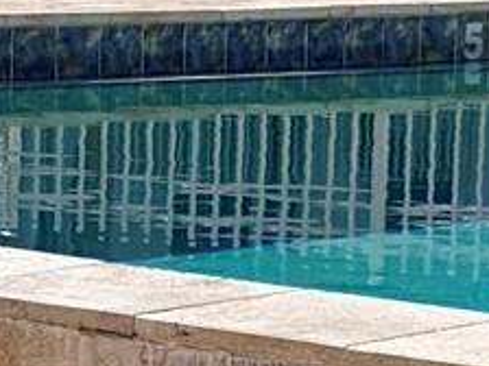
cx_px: 1286
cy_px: 336
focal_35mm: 372
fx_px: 5255
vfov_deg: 4.0
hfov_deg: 5.1
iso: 20
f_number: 2
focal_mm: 6
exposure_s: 1/2398
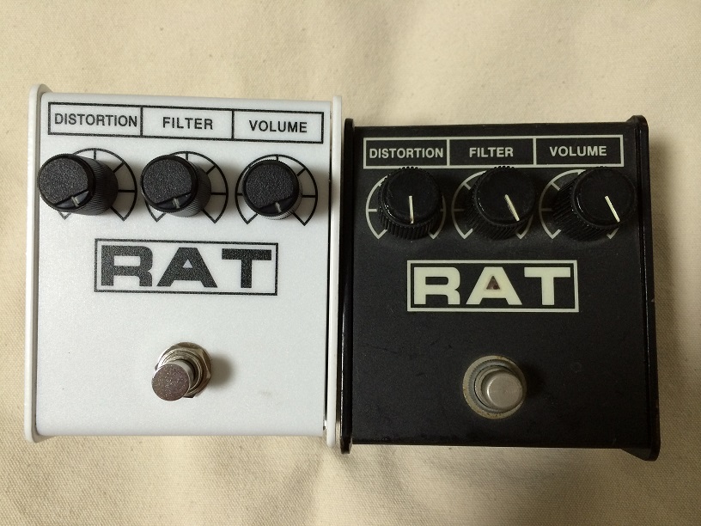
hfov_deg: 60.0
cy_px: 263
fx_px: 608
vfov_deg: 46.8
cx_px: 350
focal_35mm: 30
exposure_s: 1/33
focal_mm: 4.12
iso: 160
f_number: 2.2
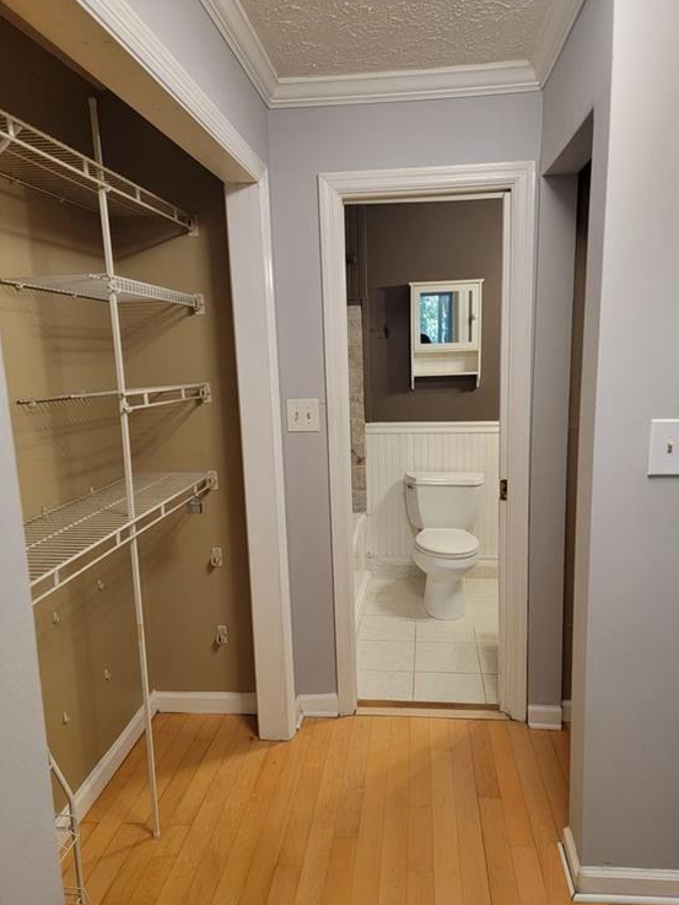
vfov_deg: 69.4
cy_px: 456
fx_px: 654
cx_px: 347
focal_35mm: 25
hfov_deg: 54.9
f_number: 1.8
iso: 200
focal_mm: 6.7
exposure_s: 1/40
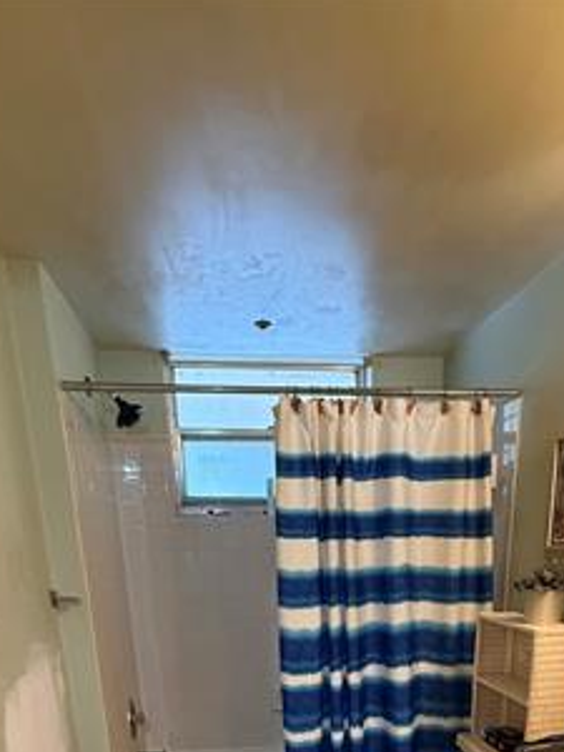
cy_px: 742
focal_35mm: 28
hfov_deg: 49.6
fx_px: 608
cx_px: 326
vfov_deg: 51.6
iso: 500
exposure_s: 1/60
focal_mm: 2.22
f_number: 2.2
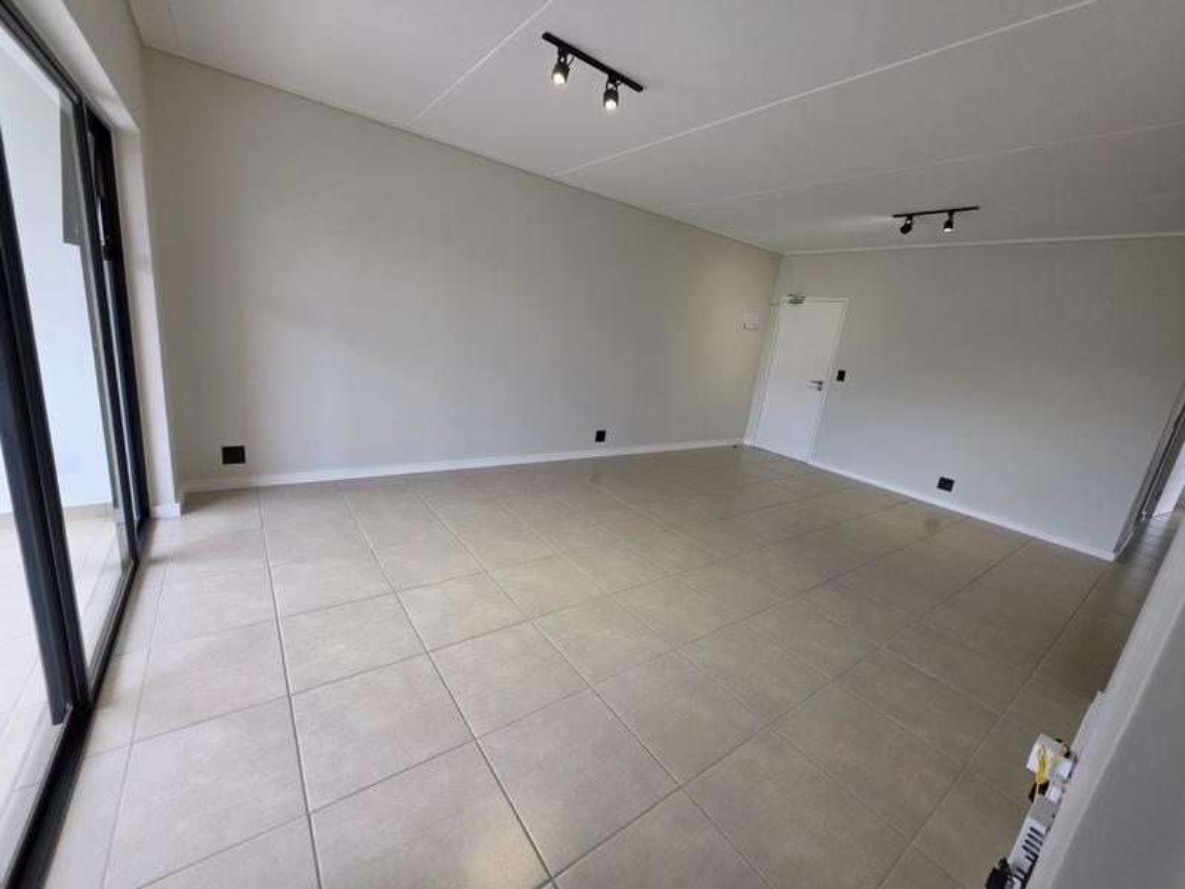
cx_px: 592
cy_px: 444
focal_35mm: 13
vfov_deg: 89.9
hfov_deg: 106.2
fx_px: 445
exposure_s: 1/100
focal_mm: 2.2
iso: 64
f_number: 1.9
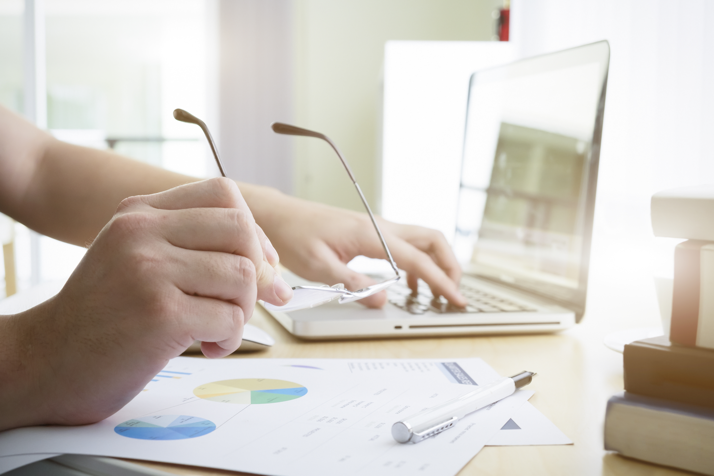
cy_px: 238
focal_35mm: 49
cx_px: 357
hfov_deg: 40.3
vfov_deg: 27.5
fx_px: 972
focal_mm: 32.9
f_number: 5
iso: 800
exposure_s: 1/125
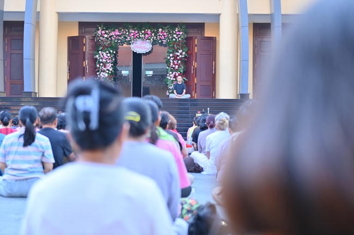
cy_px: 118
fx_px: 688
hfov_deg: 28.9
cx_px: 177
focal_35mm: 70
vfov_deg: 19.4
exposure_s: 1/160
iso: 125
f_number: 2.8
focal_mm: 70
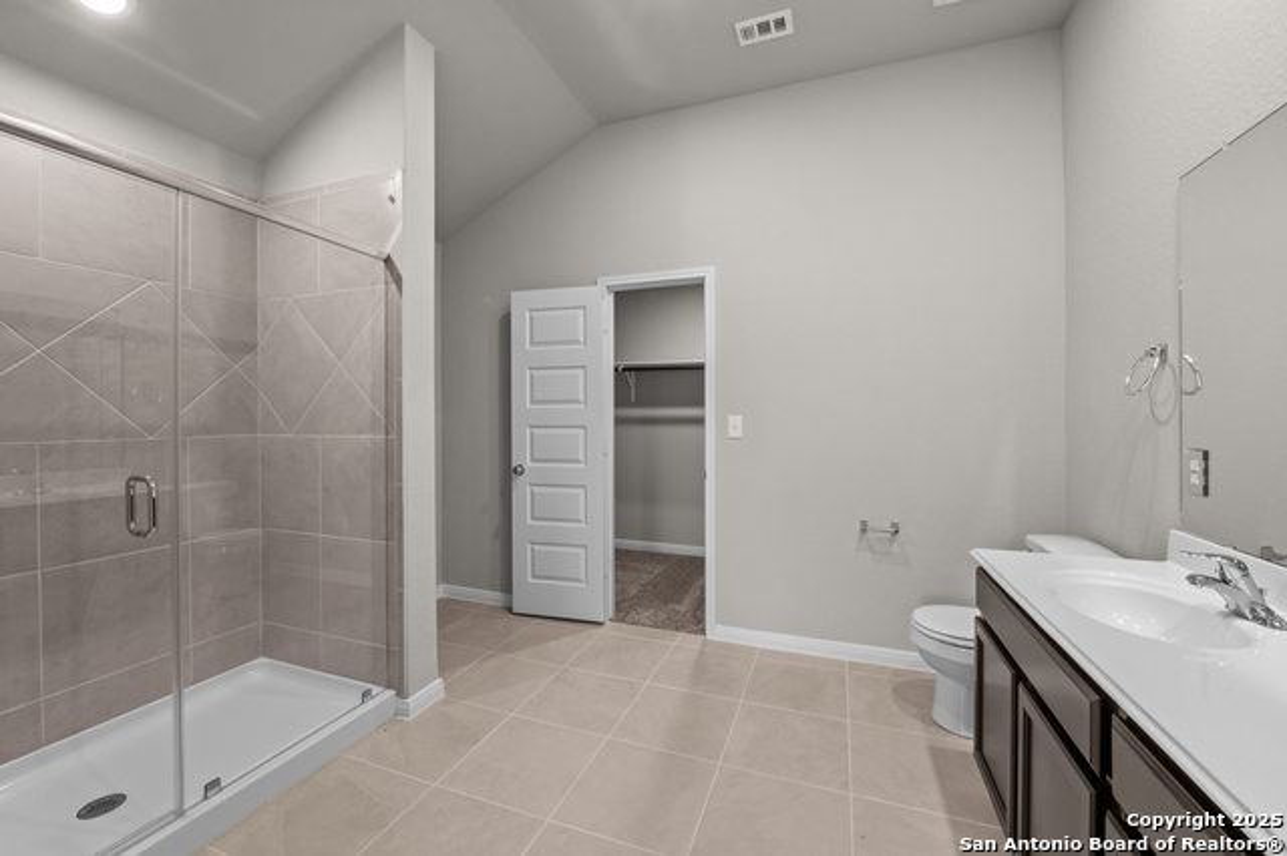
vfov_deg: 81.1
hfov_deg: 104.3
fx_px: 500
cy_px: 428
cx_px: 644
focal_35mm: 14
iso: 400
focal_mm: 14
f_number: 13
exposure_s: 1/3
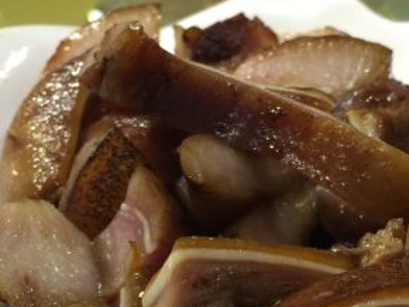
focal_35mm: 70
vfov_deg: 20.8
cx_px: 279
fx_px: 828
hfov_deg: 27.6
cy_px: 236
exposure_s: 1/17
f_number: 2.2
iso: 40
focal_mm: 4.15
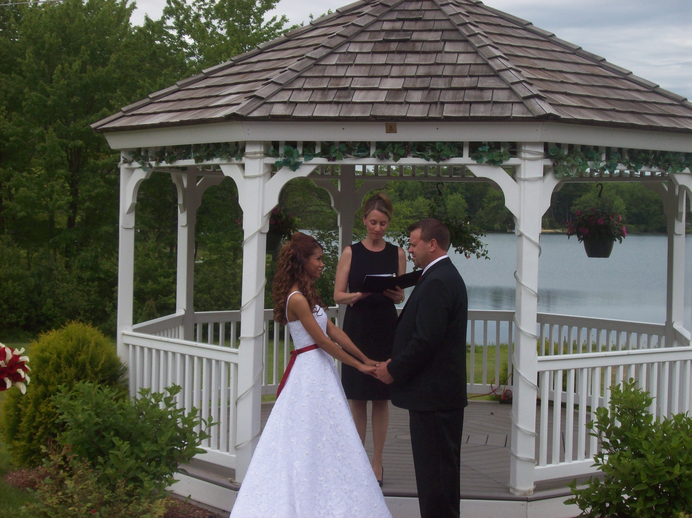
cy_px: 259
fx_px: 1399
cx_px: 346
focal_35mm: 70
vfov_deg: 21.0
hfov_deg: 27.8
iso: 80
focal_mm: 11.6
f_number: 6.7
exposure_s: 1/312
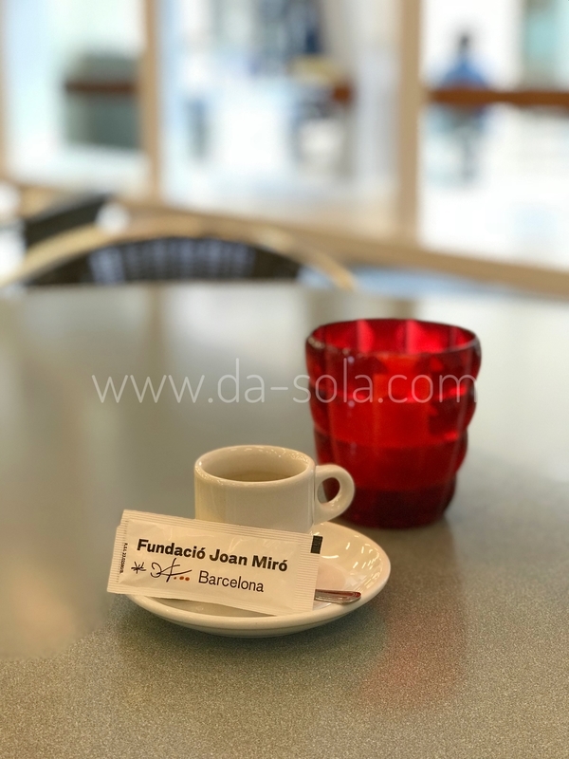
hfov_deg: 25.7
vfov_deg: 33.8
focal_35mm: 57
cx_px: 284
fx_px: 1249
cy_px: 380
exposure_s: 1/50
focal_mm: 6.6
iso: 80
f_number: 2.8
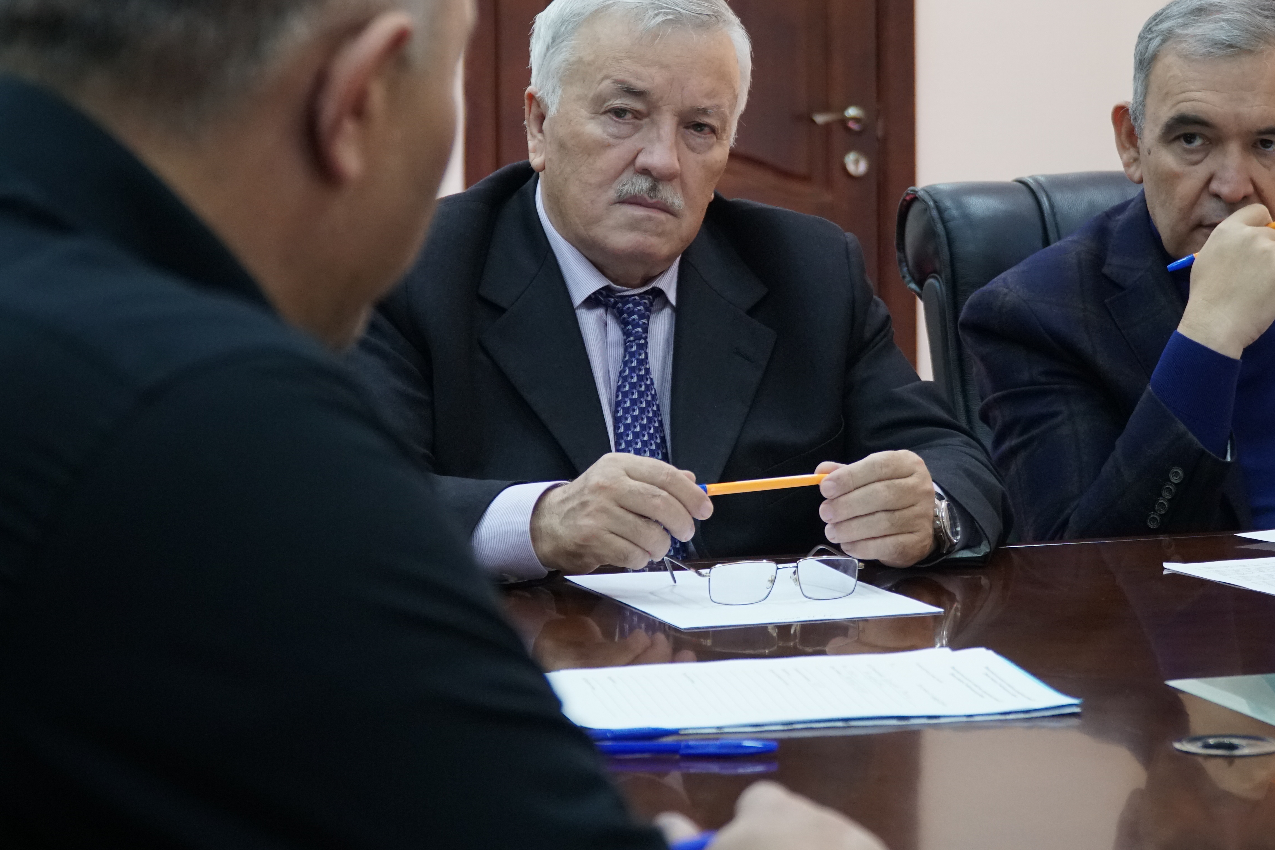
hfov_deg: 21.1
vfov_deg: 14.1
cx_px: 764
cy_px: 316
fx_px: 3423
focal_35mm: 97
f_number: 4
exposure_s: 1/160
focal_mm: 49
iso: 1600
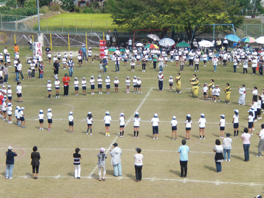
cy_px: 99
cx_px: 132
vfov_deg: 13.0
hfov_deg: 17.3
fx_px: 869
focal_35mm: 114
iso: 64
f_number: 5.9
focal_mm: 18.9
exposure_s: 1/320
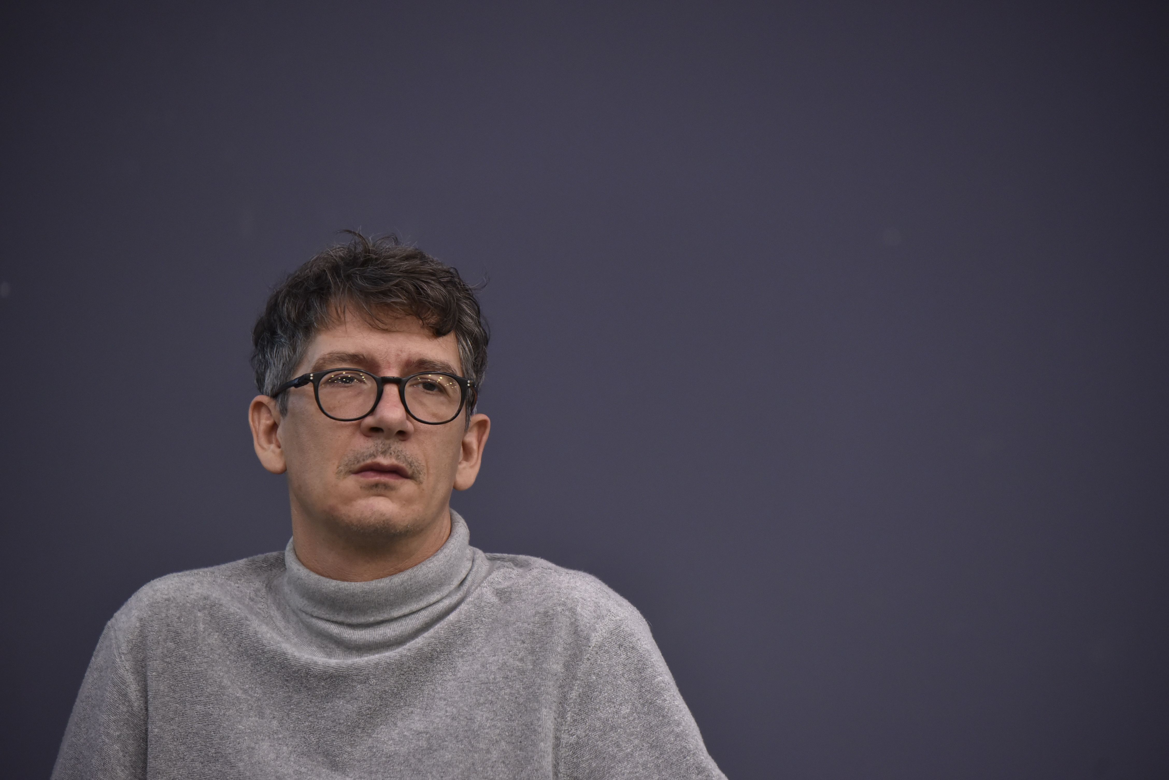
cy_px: 390
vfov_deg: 6.9
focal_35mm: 200
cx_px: 584
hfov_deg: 10.3
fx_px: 6494
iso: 2000
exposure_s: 1/100
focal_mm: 200
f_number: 3.5
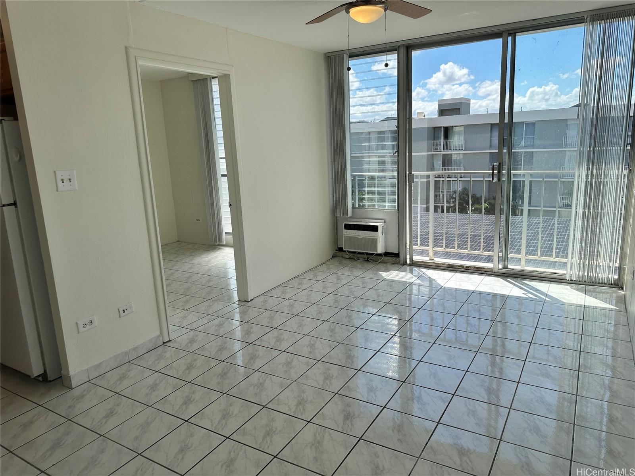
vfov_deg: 56.8
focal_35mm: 24
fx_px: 440
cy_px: 238
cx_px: 318
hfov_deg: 71.6
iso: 80
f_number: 1.78
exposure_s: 1/1812
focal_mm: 6.86
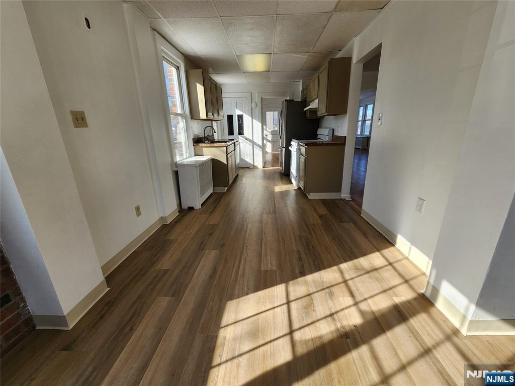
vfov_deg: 89.9
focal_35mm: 13
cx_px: 258
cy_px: 193
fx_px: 193
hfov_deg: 106.2
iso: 50
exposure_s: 1/430
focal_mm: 2.2
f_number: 2.2
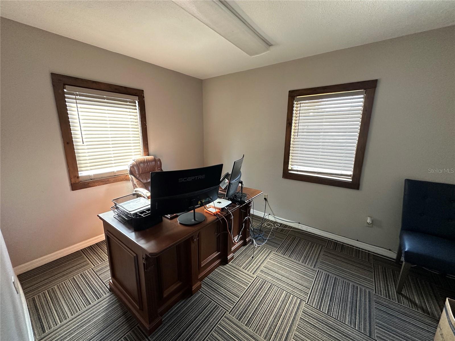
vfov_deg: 85.7
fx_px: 184
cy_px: 170
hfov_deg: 102.1
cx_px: 228
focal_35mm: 14
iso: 320
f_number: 2.2
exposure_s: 1/120
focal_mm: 2.22
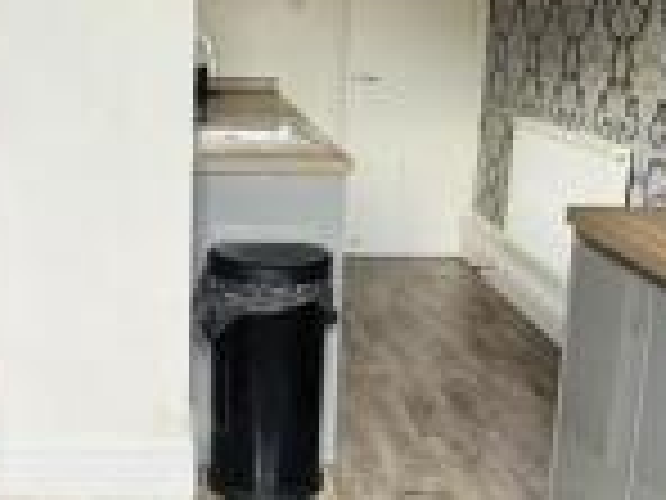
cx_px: 241
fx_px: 1058
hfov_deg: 34.7
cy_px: 264
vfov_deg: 26.6
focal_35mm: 55
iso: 250
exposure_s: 1/99
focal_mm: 2.22
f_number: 2.2
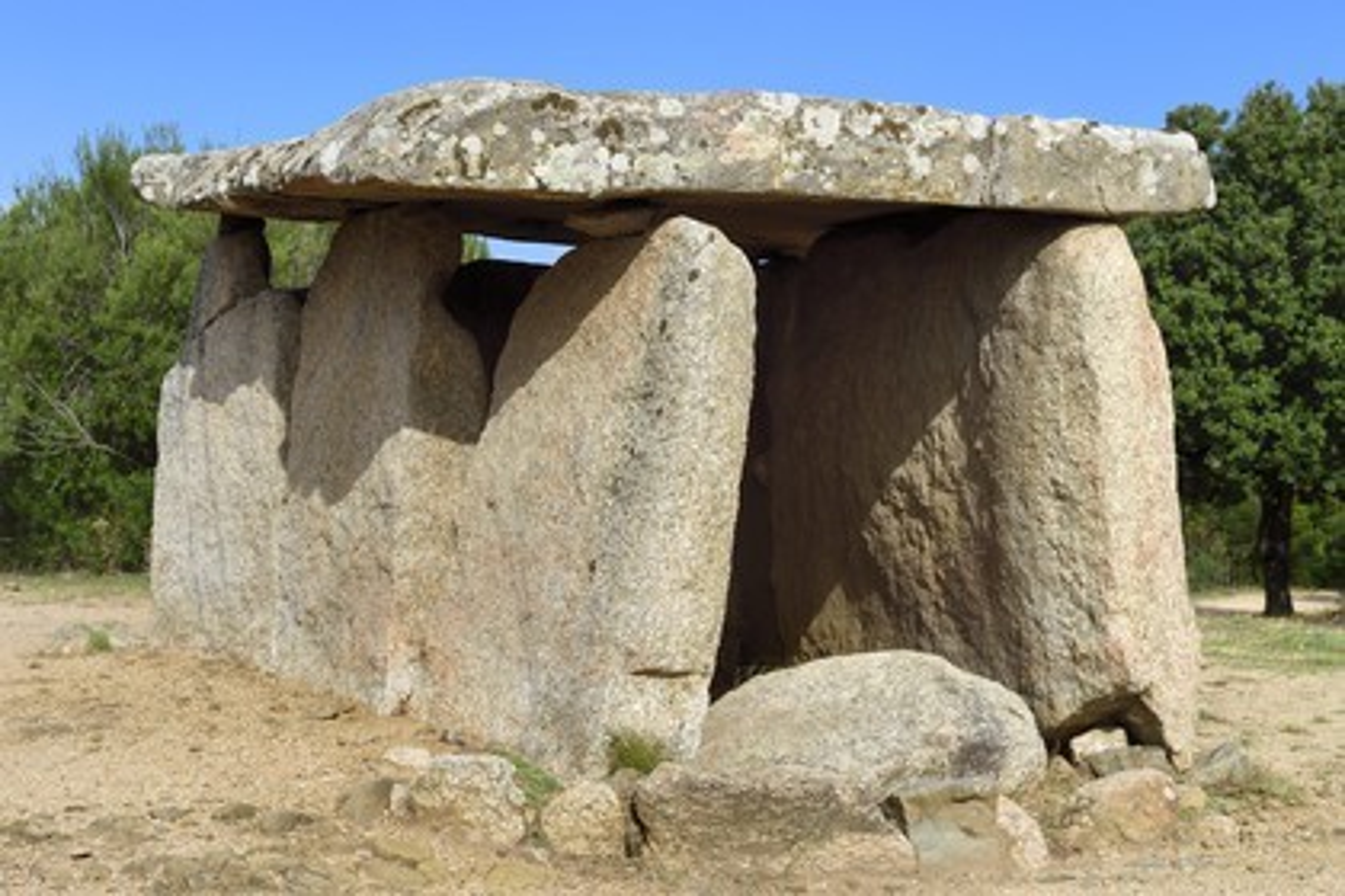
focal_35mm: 60
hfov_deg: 33.4
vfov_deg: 22.6
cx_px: 672
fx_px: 2241
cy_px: 448
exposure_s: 1/250
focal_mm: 60
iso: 200
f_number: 13
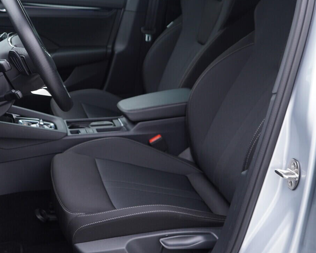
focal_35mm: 54
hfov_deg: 34.6
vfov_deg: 27.9
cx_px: 122
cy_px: 85
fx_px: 505
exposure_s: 1/40
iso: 160
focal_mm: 24
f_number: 2.8
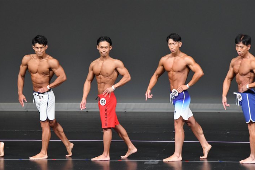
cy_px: 90
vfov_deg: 4.7
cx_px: 123
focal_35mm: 294
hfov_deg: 7.0
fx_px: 2081
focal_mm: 180
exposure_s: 1/400
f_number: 5.6
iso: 4000
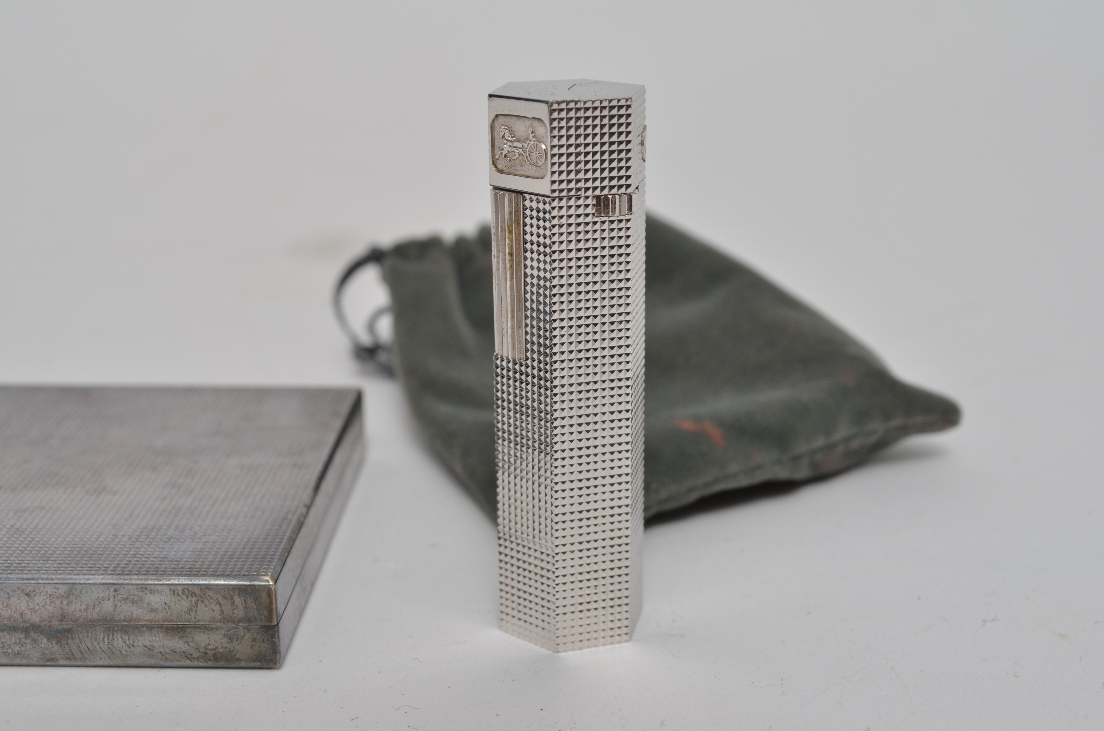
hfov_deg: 35.1
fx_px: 1744
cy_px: 366
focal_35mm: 57
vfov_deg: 23.7
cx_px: 552
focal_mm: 38
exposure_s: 1/125
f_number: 8
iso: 250
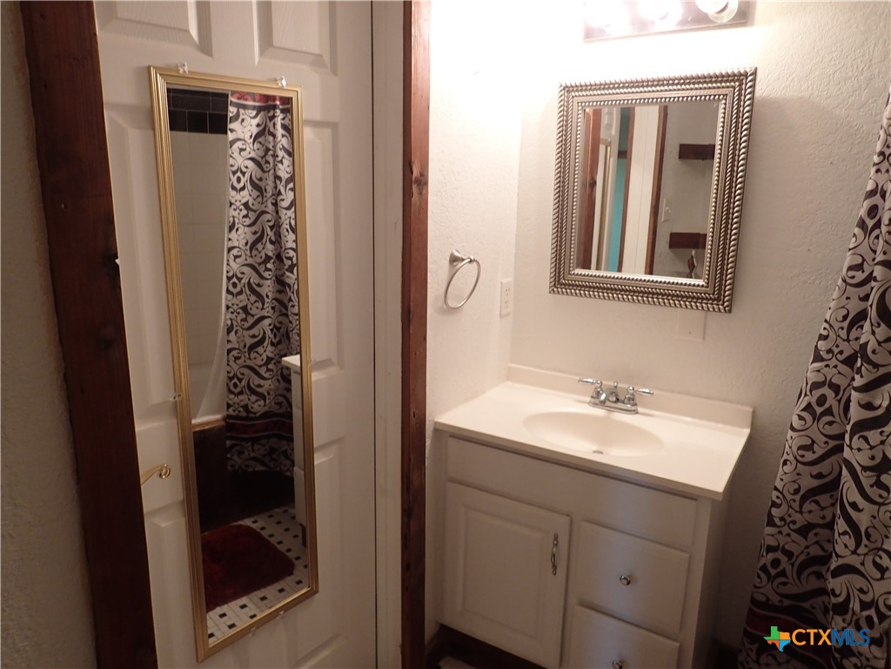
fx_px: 643
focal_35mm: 25
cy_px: 334
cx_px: 446
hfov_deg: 69.4
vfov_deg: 54.9
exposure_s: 1/40
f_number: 2
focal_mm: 4.5
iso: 200
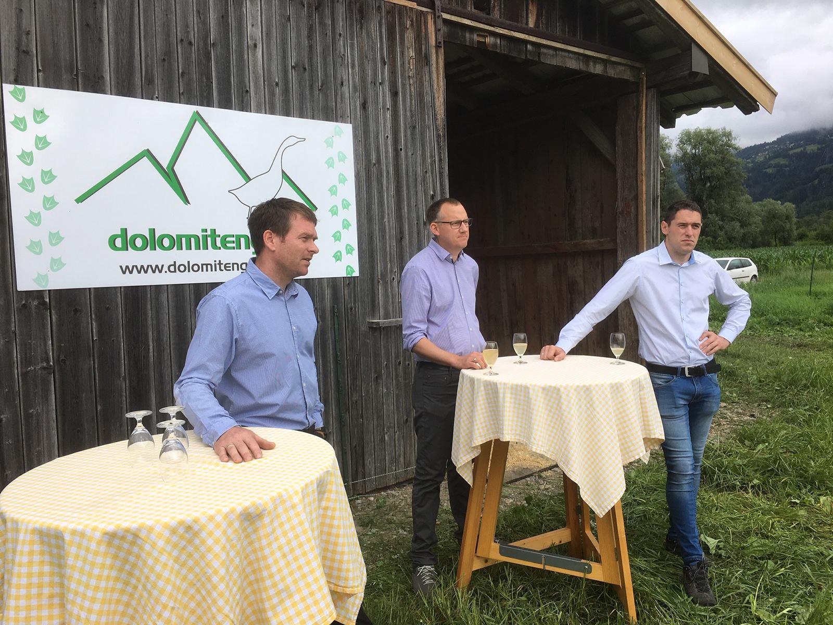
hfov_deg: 61.7
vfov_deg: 48.2
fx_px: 698
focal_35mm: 29
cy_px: 312
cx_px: 416
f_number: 2.2
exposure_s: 1/793
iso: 25
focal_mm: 4.15
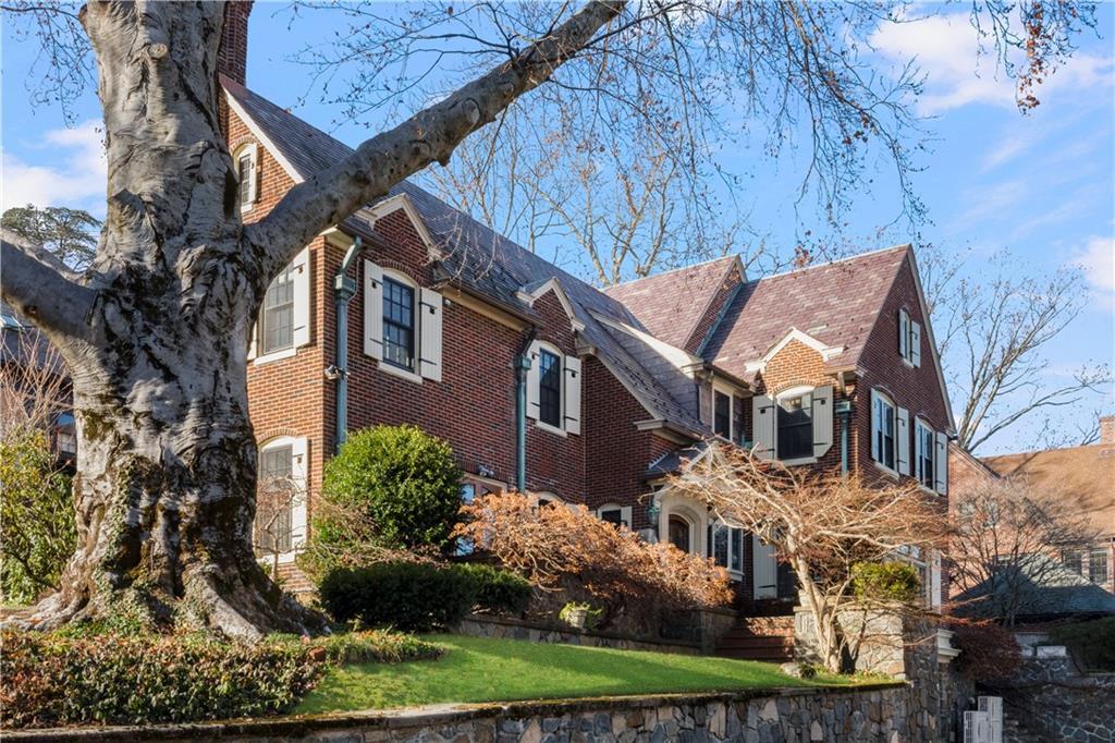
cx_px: 558
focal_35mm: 36
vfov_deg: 36.8
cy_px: 372
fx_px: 1115
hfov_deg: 53.1
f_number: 14
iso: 400
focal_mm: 24
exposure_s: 1/125
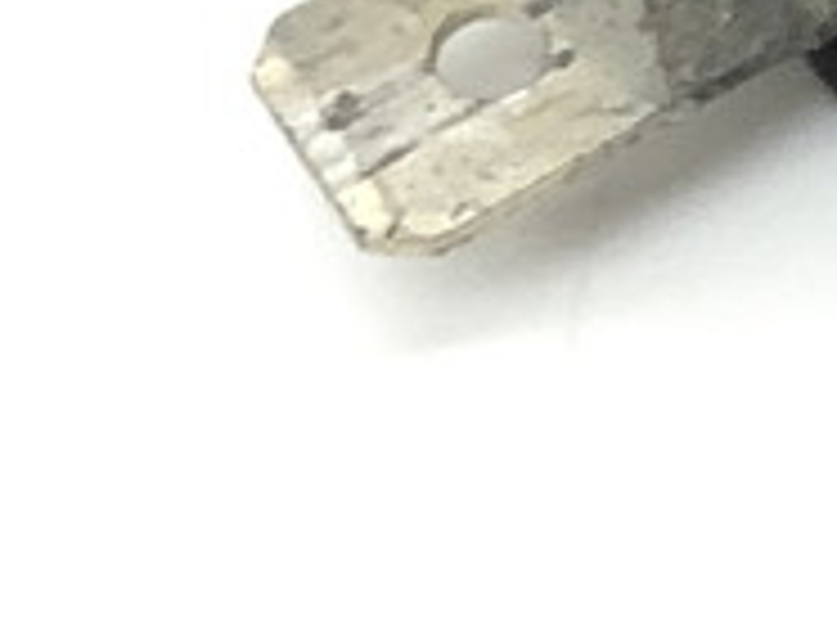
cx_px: 1426
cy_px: -495
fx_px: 5157
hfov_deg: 8.9
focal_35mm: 213
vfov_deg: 6.8
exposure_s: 1/120
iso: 64
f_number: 2.4
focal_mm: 3.3
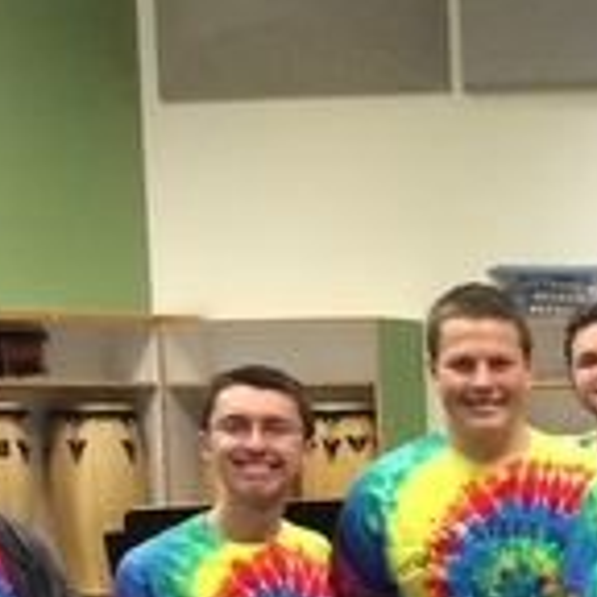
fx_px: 2595
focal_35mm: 133
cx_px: 1227
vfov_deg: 12.9
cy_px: 672
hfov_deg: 11.7
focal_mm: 4.12
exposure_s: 1/30
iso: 200
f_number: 2.2
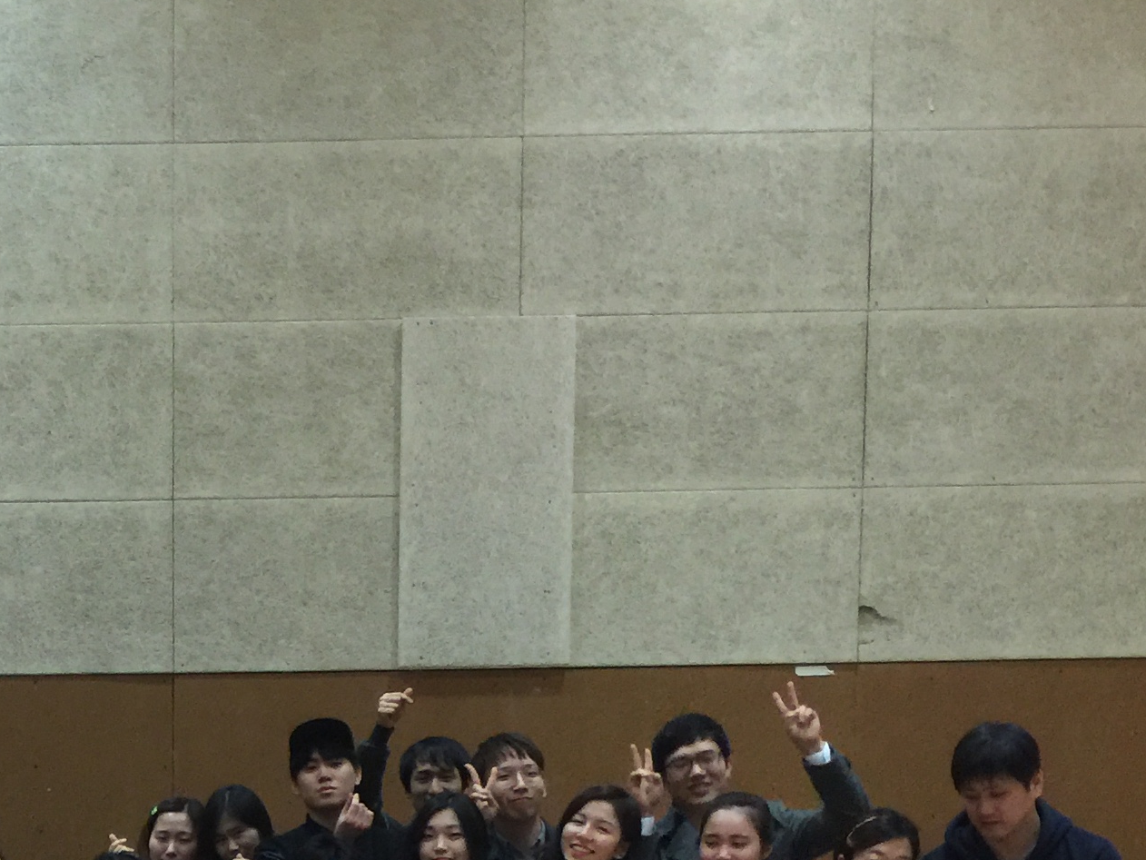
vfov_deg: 18.4
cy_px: 1099
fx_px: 2483
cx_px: -32
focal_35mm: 75
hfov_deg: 24.6
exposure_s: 1/10
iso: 100
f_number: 2.2
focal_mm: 4.15
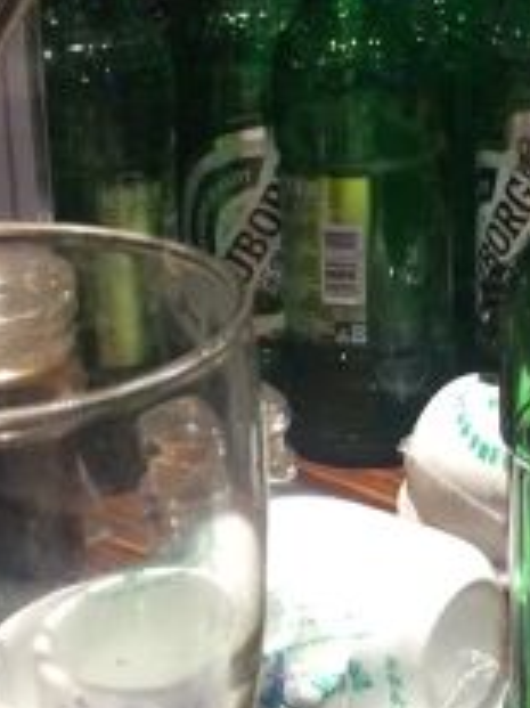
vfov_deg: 19.9
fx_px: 2003
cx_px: 494
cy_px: 174
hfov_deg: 14.9
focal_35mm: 98
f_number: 2.2
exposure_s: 1/33
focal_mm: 4.15
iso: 320
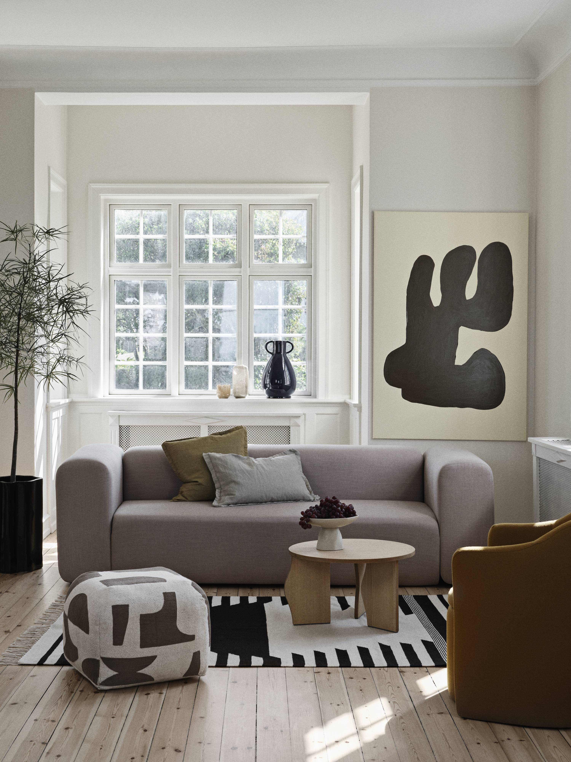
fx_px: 1100
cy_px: 381
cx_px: 286
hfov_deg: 29.1
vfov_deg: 38.2
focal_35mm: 50
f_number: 11
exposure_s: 1/30
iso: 400
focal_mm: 63.7
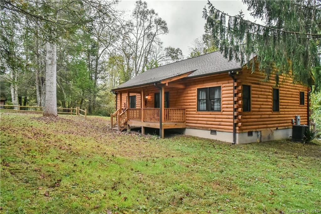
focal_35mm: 24
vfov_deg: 53.1
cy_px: 107
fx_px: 214
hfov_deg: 73.7
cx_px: 160
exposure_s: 1/200
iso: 4000
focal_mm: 24
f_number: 14
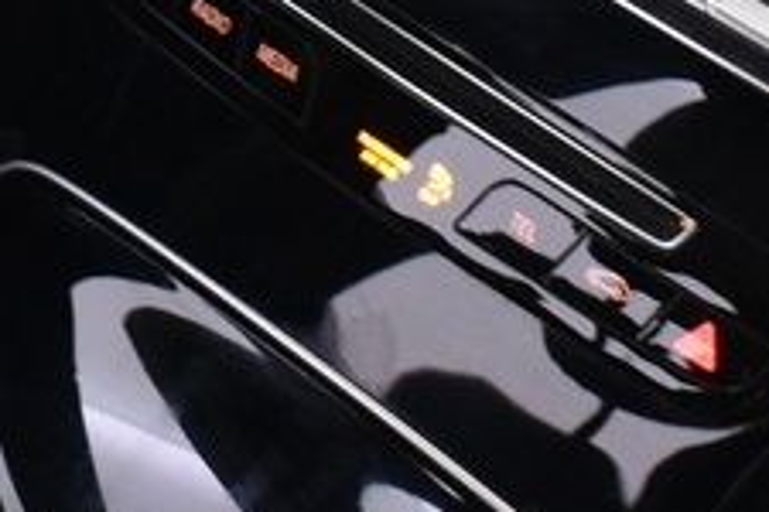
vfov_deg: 5.7
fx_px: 5084
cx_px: -75
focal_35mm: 238
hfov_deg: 8.6
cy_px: -352
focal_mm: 22
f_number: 5
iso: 1250
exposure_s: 1/8
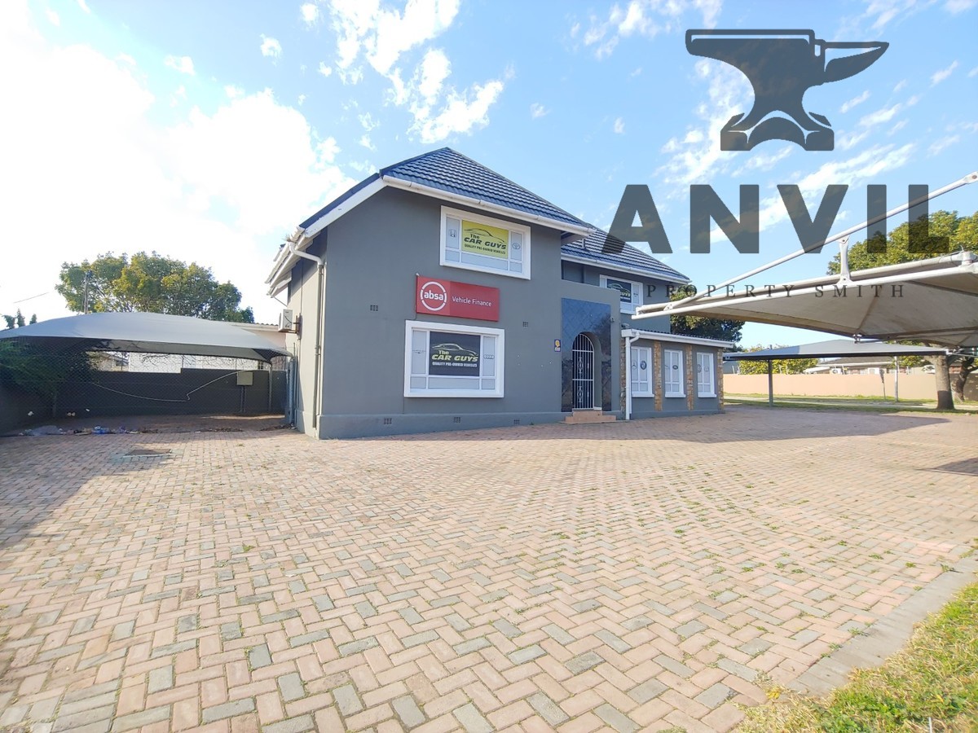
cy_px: 366
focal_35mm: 16
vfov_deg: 78.1
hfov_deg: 94.5
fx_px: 452
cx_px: 489
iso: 50
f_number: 1.9
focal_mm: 2.18
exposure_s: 1/100
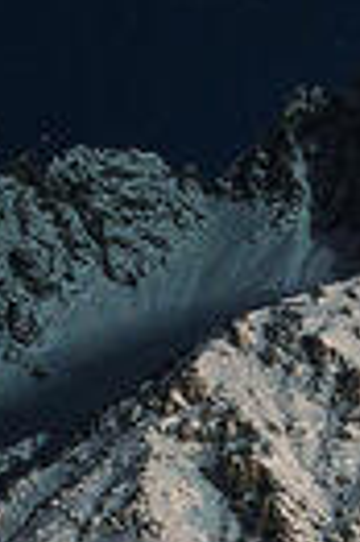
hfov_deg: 2.7
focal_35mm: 503
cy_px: 242
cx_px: 716
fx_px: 7564
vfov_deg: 4.1
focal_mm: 110
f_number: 5
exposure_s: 10
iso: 500
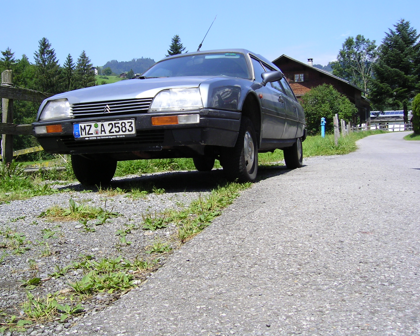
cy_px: 166
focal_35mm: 38
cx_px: 194
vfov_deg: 39.2
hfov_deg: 47.9
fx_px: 472
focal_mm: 5.6
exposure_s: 1/323
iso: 50
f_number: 4.8
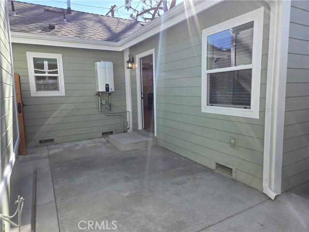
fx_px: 205
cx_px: 154
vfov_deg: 58.9
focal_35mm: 23
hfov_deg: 73.9
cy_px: 116
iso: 25
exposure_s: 1/624
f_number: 1.8
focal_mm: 5.4
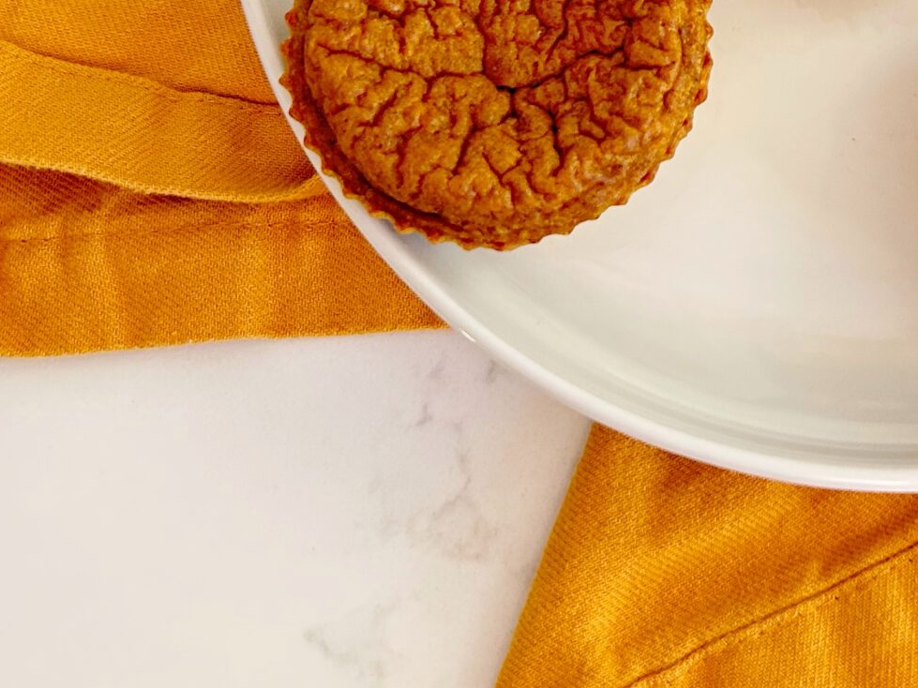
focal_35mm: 68
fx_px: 1803
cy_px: -121
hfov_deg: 27.2
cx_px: 879
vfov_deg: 20.3
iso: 160
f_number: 1.5
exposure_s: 1/60
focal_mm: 5.7
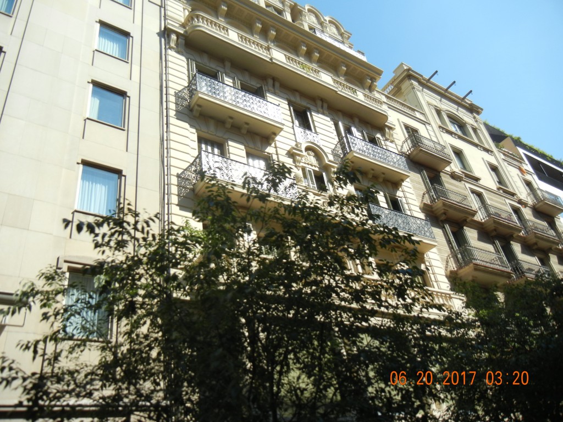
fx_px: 488
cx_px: 282
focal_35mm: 30
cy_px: 211
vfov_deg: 46.8
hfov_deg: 60.0
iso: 160
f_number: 7
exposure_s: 1/258
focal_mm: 5.4
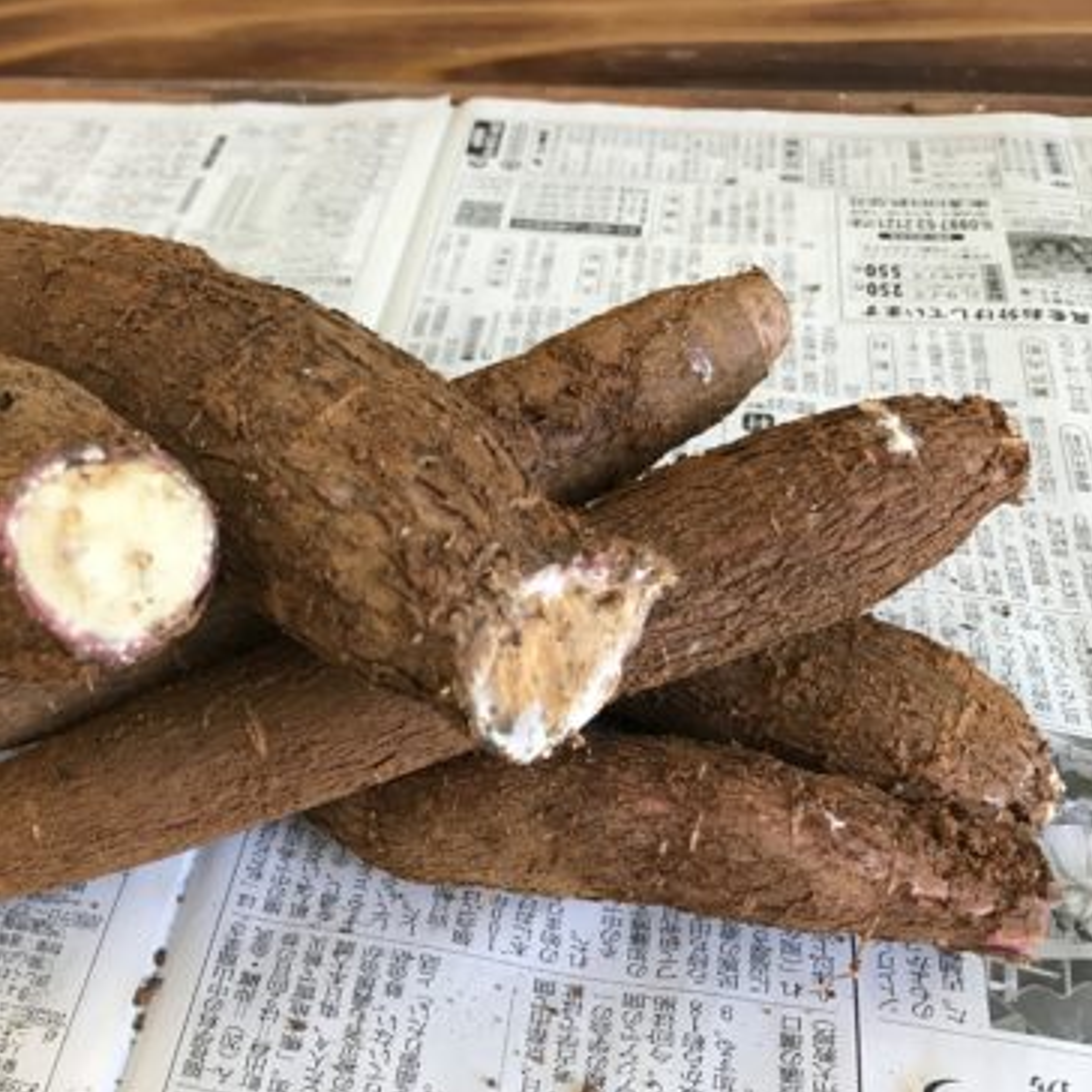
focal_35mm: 34
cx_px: 360
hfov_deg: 47.6
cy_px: 556
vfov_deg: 48.4
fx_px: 1213
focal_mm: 3.99
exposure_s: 1/40
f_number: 1.8
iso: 32
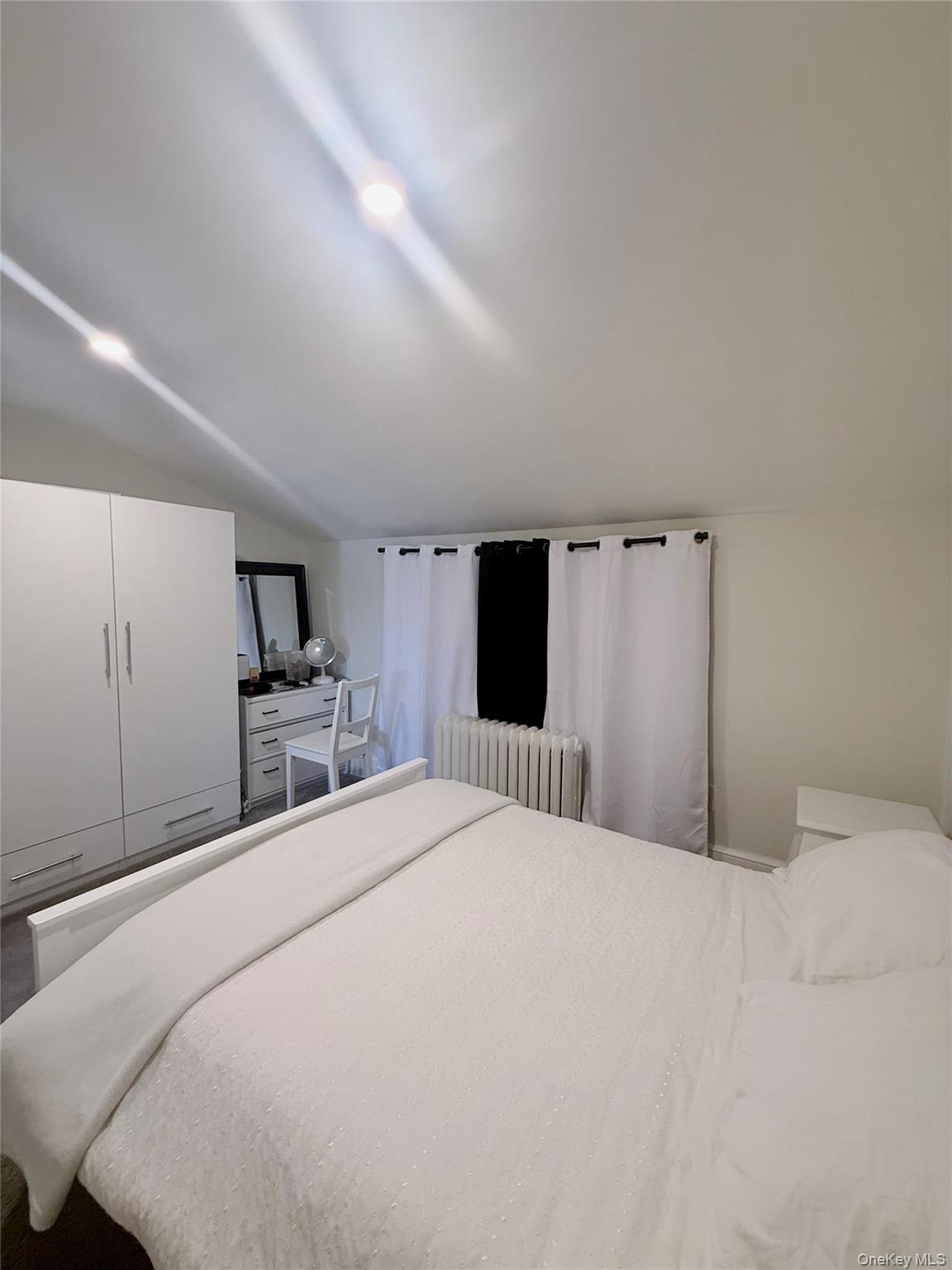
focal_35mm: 14
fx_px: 513
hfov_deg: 85.7
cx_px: 476
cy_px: 635
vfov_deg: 102.1
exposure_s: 1/60
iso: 160
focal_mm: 2.22
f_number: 2.2
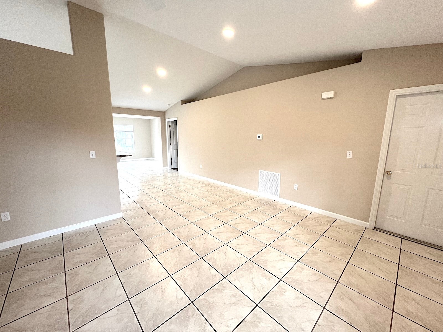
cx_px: 222
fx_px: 166
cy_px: 166
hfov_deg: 106.2
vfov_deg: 89.9
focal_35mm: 13
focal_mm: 1.57
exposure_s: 1/120
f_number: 1.8
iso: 125
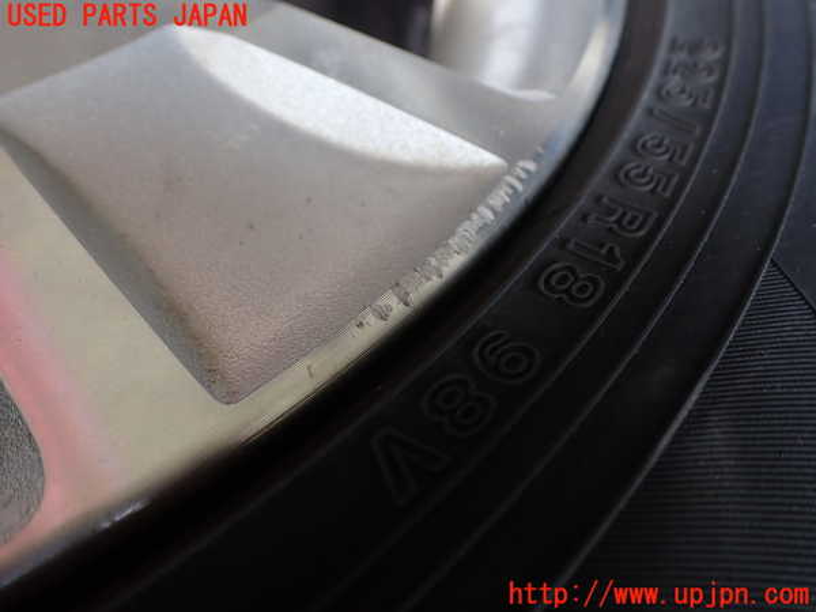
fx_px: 707
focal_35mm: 30
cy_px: 306
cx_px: 408
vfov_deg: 46.8
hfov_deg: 60.0
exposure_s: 1/125
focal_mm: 5.4
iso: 200
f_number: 2.3
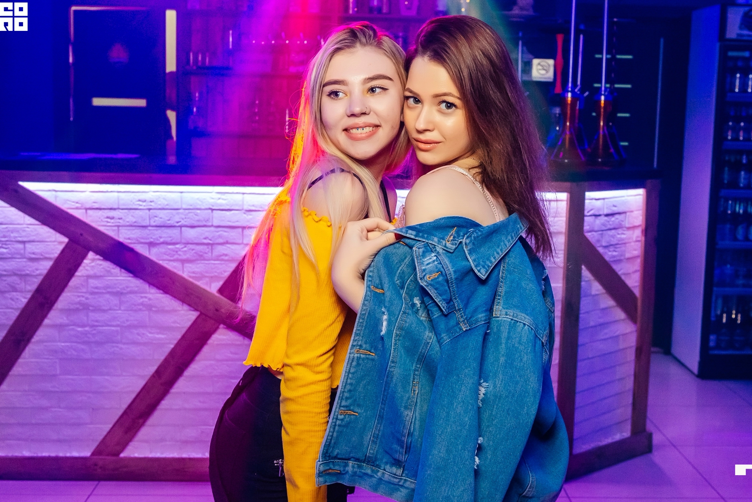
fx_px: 836
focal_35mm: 40
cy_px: 260
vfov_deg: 33.4
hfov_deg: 48.4
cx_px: 374
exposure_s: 1/100
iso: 3200
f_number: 5
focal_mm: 38
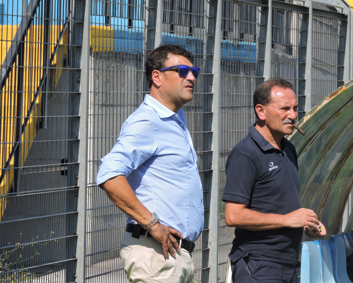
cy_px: 139
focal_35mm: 318
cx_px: 189
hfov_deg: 6.1
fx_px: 3323
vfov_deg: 4.9
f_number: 5.5
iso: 100
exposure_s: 1/500
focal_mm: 53.7
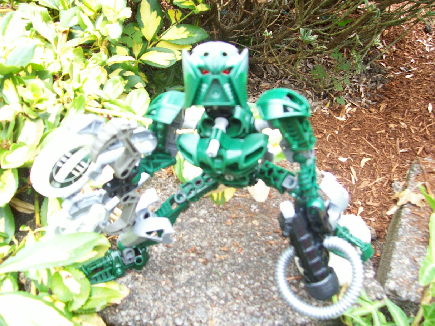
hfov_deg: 54.0
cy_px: 163
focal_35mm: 34
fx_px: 427
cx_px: 218
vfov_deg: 41.8
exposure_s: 1/59.4
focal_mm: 5.6
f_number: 2.7
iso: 80
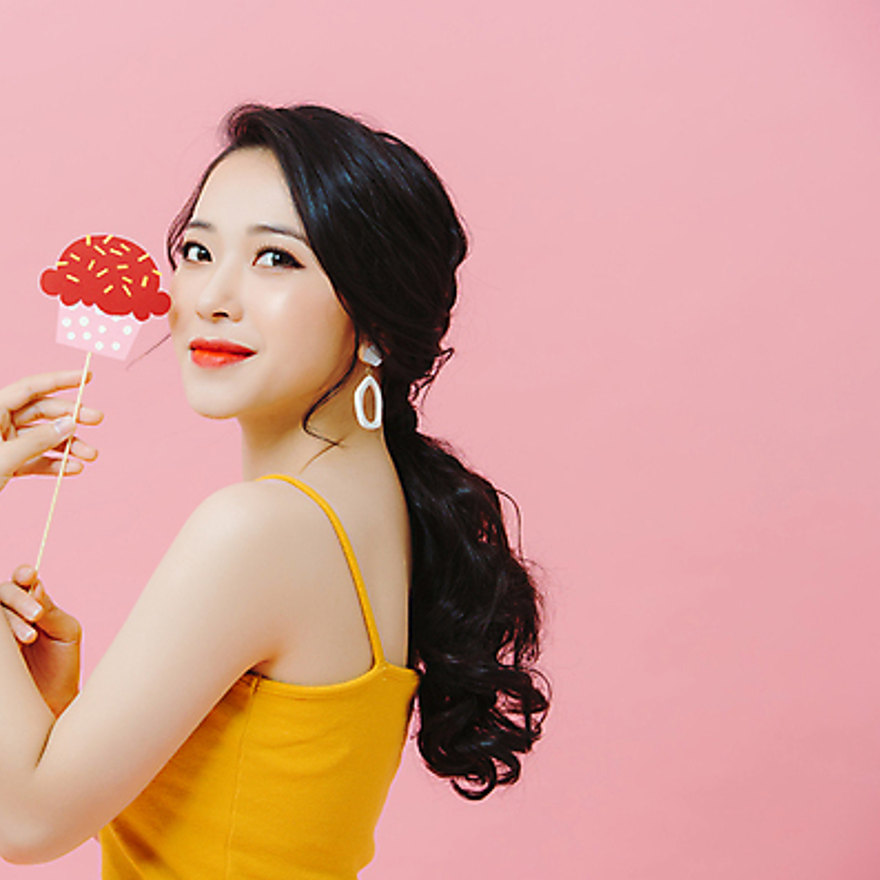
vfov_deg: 12.1
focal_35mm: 144
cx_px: 231
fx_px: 4142
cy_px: 441
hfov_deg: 12.1
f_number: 5.6
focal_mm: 112
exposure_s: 1/160
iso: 200
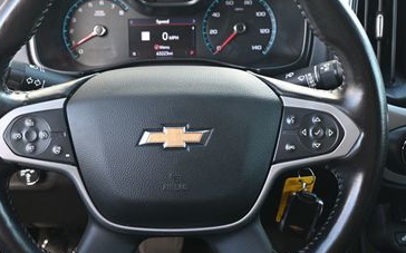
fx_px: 580
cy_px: 123
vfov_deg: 24.6
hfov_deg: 38.5
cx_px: 166
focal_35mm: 52
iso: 640
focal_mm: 19.5
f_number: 3.8
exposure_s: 1/125
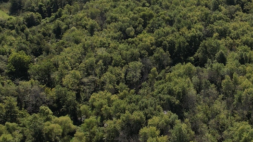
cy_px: 1
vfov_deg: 16.7
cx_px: 177
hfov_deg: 29.4
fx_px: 476
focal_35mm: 71
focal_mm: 8.38
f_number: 2.8
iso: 100
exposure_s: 1/160
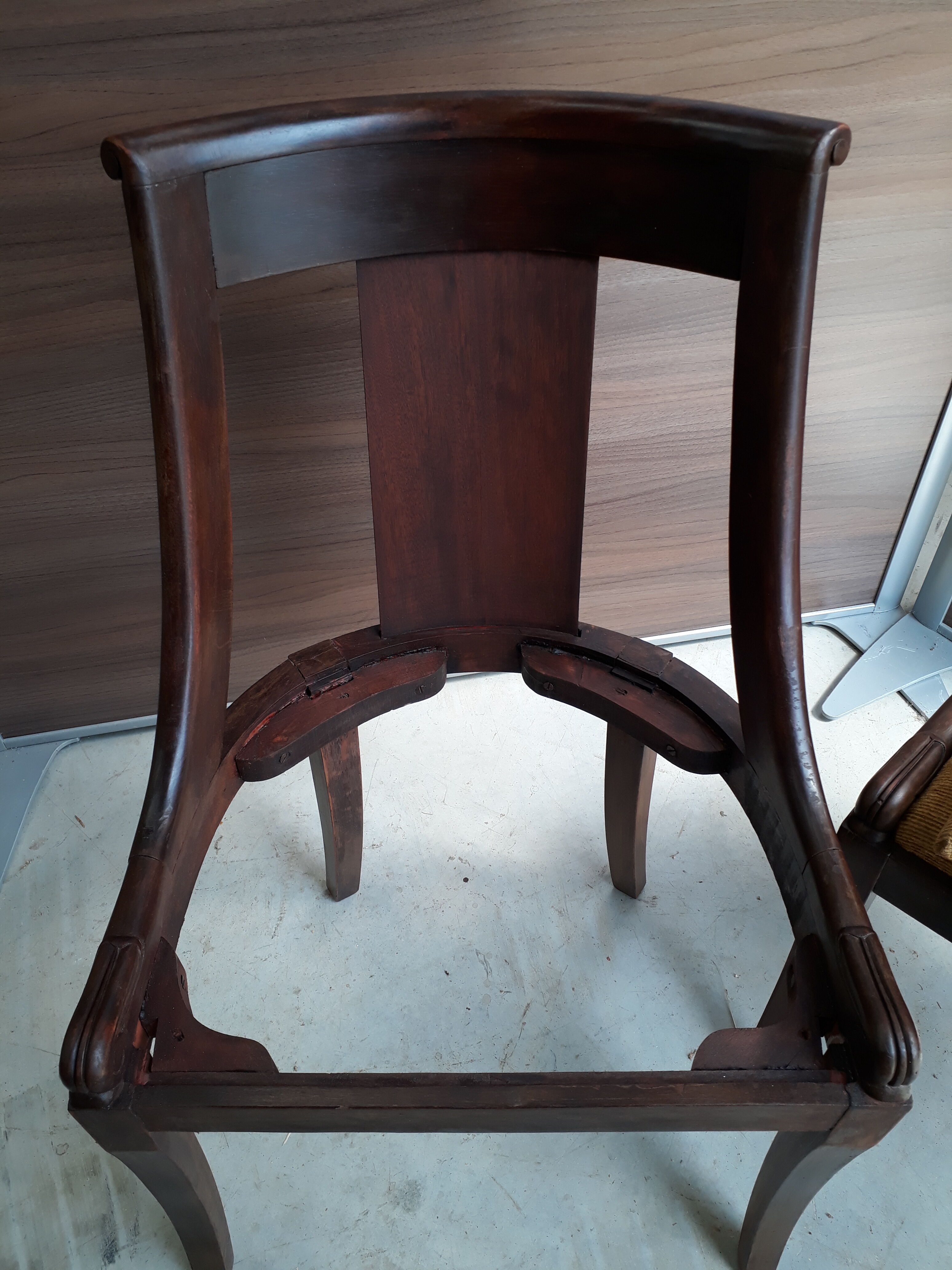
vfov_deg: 65.3
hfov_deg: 51.4
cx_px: 476
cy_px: 635
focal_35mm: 27
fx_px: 990
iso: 40
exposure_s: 1/159
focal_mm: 3.6
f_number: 1.9
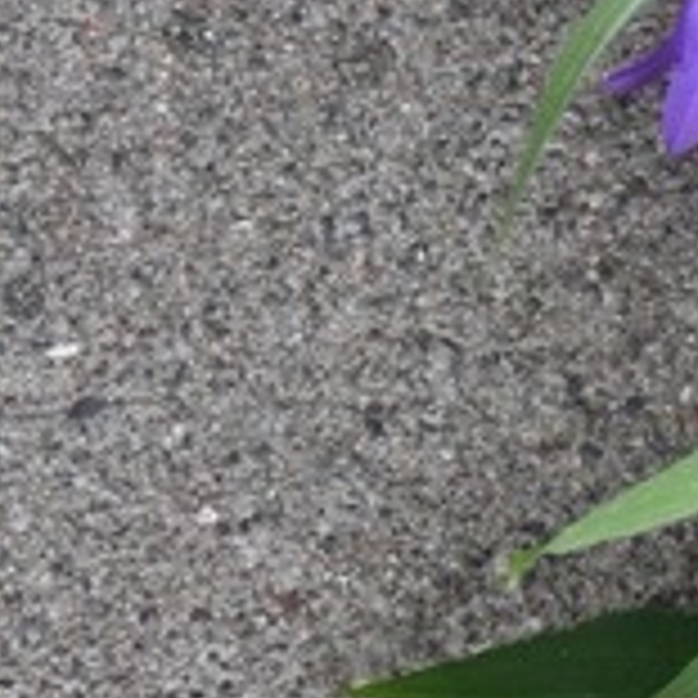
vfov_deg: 7.4
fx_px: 5320
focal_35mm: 233
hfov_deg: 7.4
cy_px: 1081
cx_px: 1009
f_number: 6.3
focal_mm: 35
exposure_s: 1/160
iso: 400
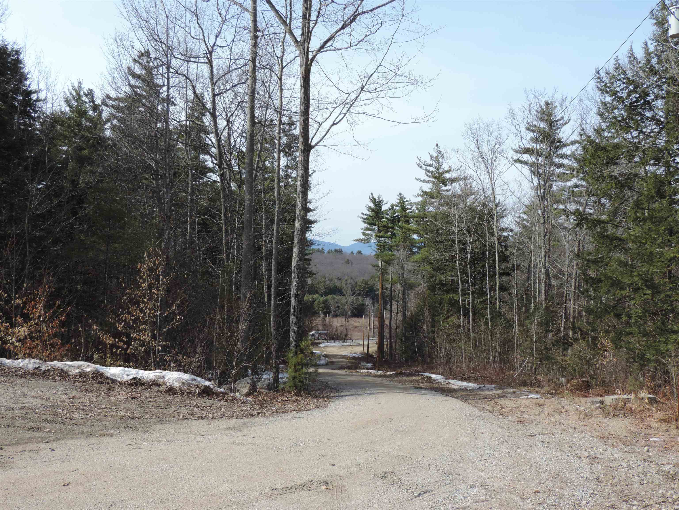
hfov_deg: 52.6
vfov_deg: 40.7
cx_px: 340
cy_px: 255
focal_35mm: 35
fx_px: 687
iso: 80
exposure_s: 1/640
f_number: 3.3
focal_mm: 6.2
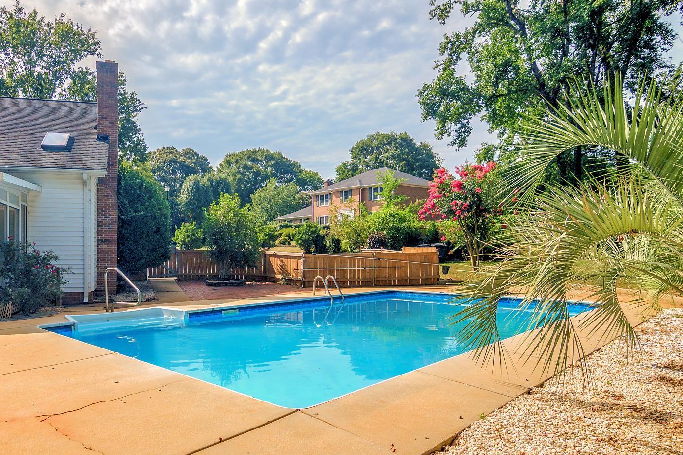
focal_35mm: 23
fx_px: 436
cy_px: 260
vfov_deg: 54.9
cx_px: 229
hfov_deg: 73.8
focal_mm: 11
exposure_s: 1/1600
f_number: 5.6
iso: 200
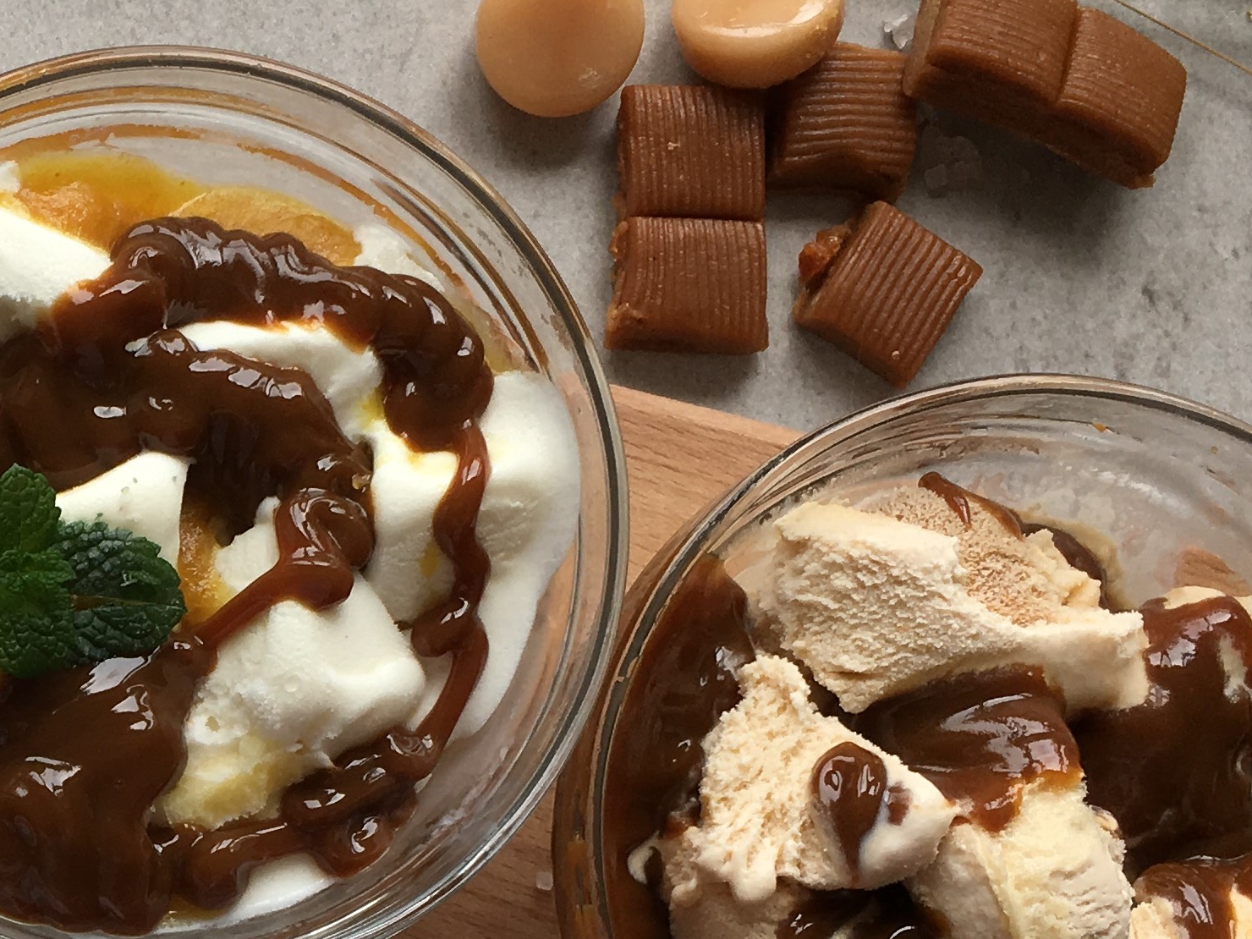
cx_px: -72
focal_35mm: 79
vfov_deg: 18.2
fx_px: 2857
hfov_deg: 23.4
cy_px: 912
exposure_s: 1/386
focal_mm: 4.15
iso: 25
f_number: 2.2
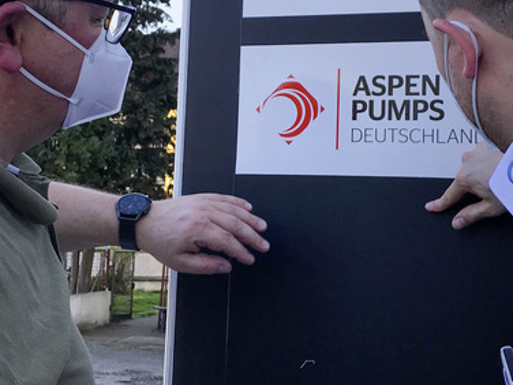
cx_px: 273
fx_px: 963
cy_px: 120
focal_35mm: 65
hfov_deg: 29.8
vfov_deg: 22.5
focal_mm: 3.99
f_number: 1.8
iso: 20
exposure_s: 1/339
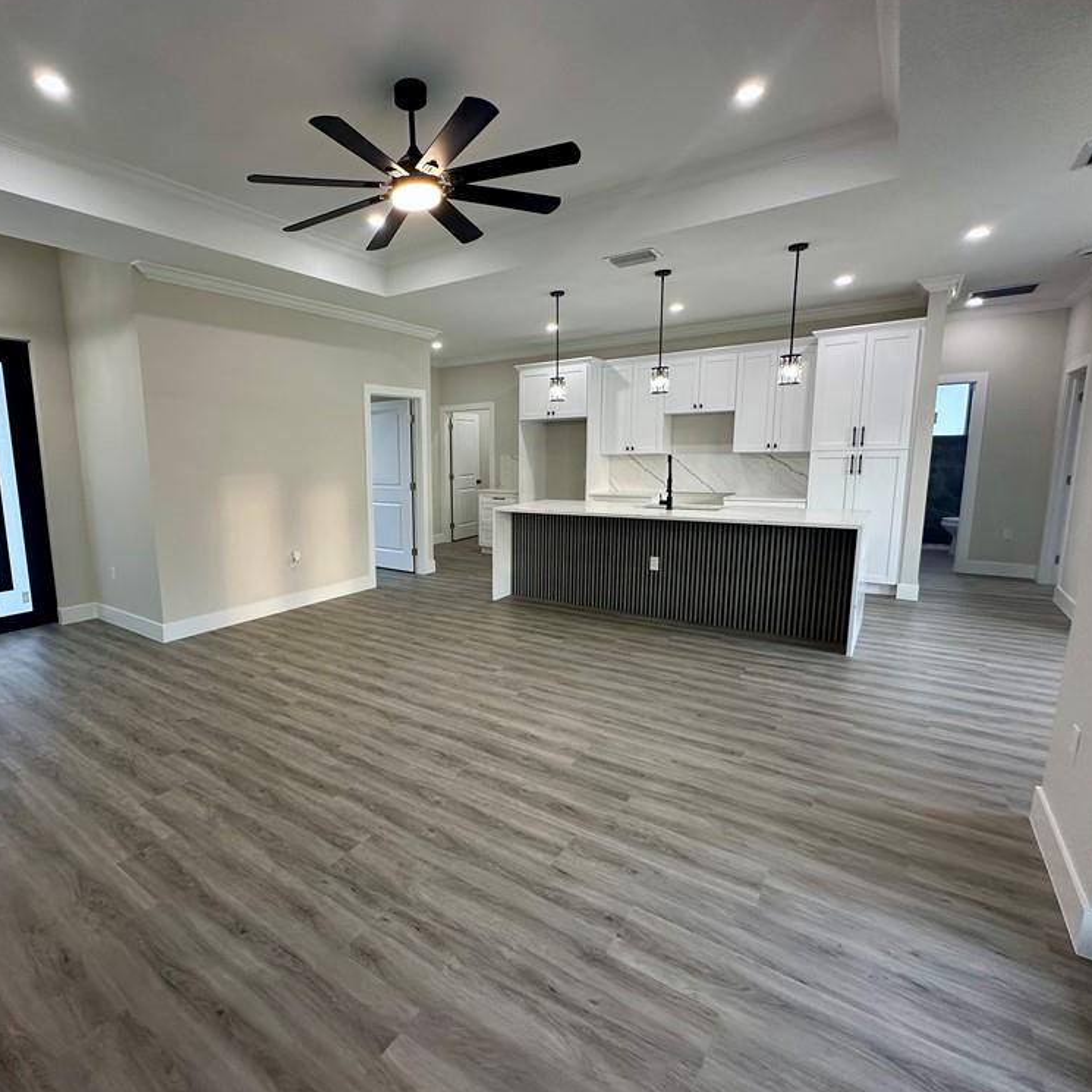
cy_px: 544
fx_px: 607
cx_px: 431
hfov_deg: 82.8
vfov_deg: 84.0
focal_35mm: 17
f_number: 2.2
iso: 200
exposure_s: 1/120
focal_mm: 2.22
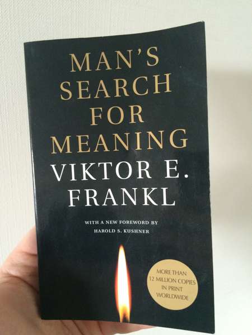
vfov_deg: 61.7
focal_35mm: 29
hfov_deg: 48.2
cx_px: 126
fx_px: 281
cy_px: 168
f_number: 2.2
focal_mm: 4.15
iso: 250
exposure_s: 1/30
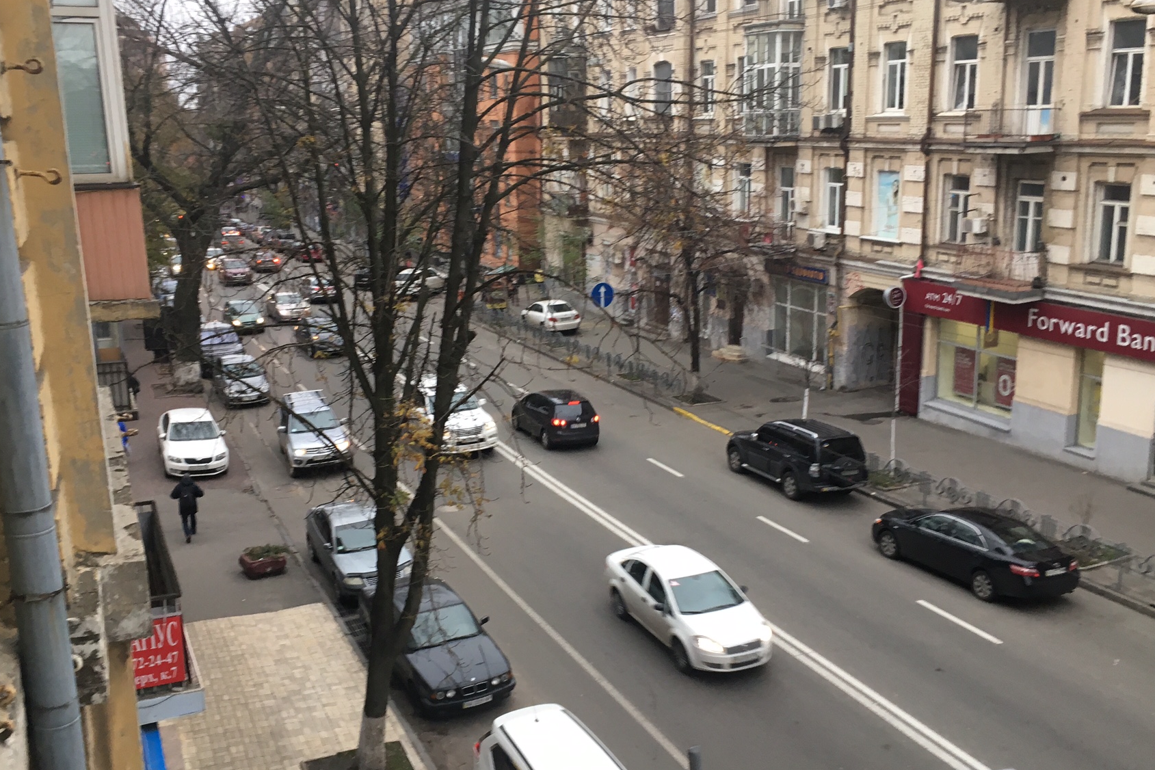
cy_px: 386
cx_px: 537
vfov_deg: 36.9
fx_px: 1155
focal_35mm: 36
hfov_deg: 53.1
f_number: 2.2
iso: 40
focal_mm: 4.15
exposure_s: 1/33
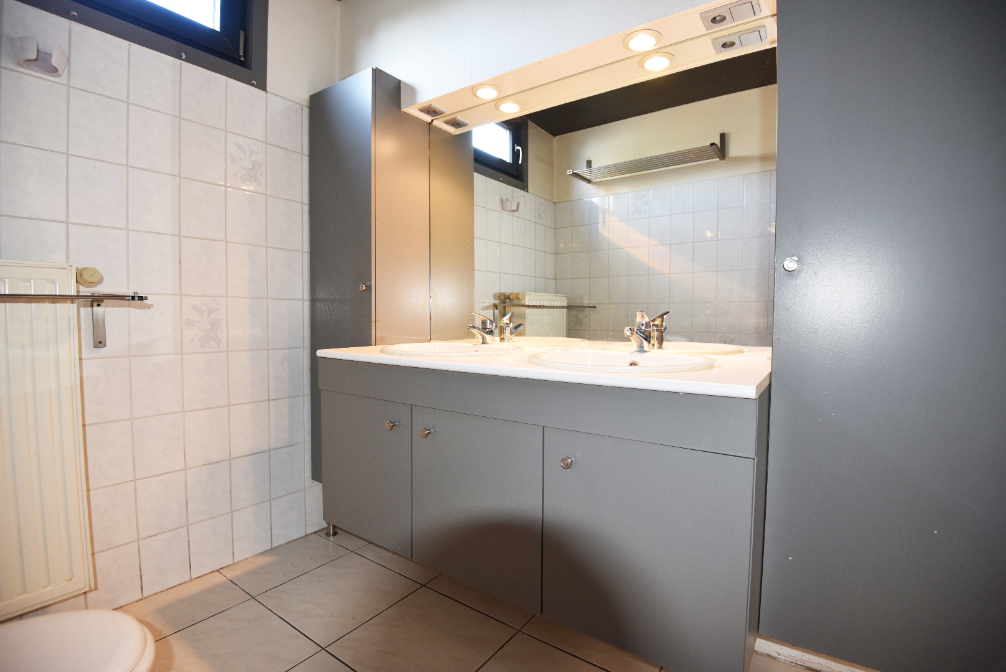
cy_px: 336
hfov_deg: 96.7
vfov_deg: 73.8
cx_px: 503
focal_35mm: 16
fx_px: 447
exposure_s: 1/60
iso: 800
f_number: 4
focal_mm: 16
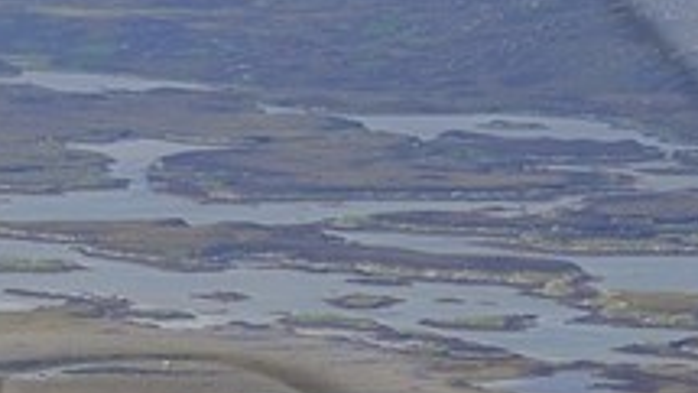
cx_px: -224
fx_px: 16123
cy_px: 870
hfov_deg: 2.5
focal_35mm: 871
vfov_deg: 1.4
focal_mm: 112
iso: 200
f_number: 7.1
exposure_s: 1/800
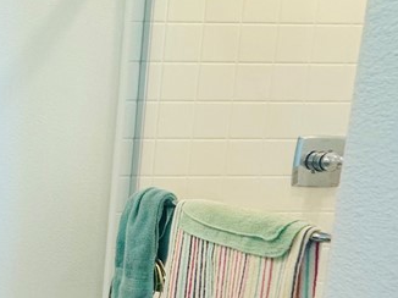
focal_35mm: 44
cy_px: 203
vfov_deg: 32.5
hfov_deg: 30.9
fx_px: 506
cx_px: -148
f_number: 2.2
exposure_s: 1/120
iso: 250
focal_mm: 2.22
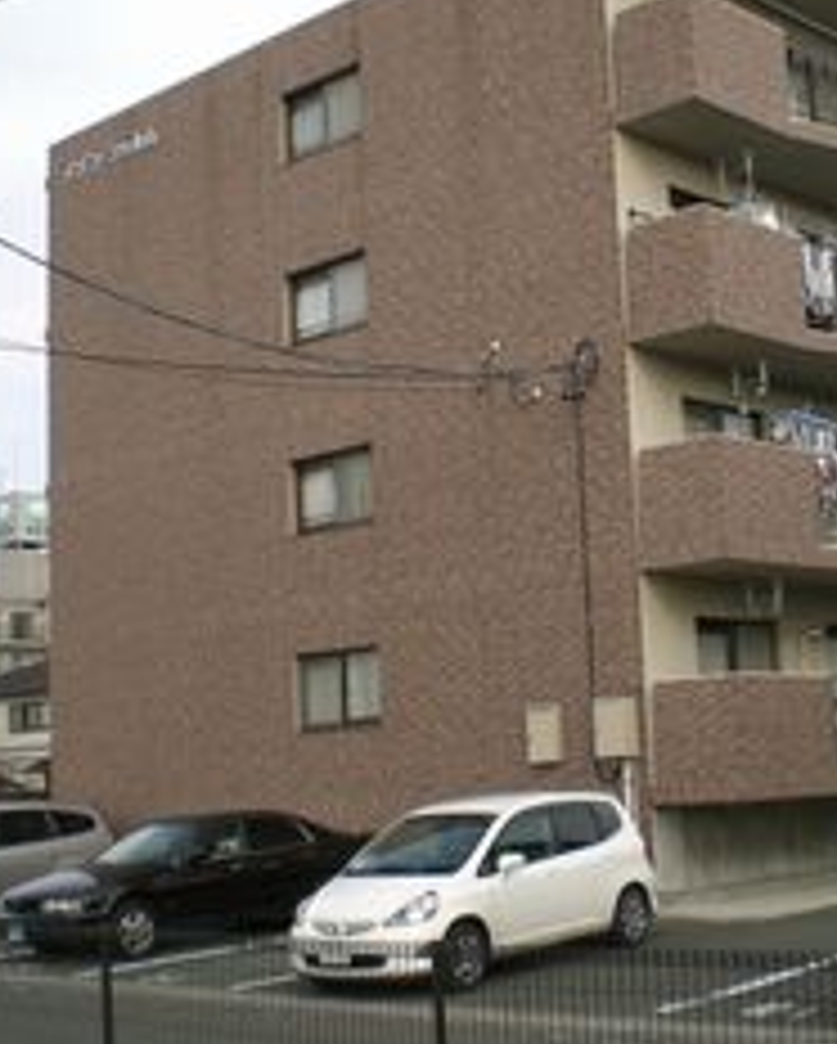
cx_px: 580
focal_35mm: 56
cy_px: 497
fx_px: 1732
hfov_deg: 27.0
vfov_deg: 33.5
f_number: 4.4
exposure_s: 1/250
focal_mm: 6.3
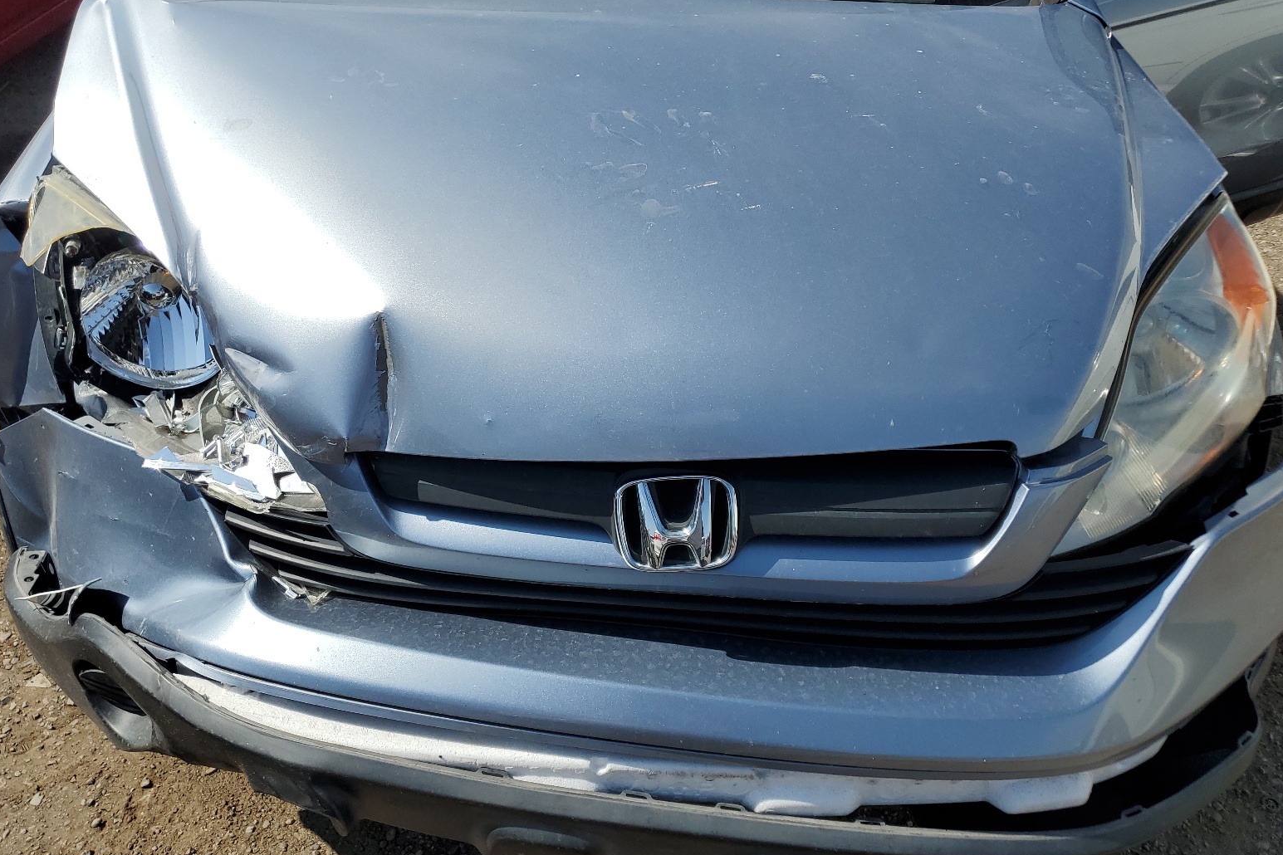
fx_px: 998
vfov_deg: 46.3
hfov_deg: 65.5
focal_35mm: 28
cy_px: 376
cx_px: 634
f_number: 1.5
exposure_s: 1/5000
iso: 50
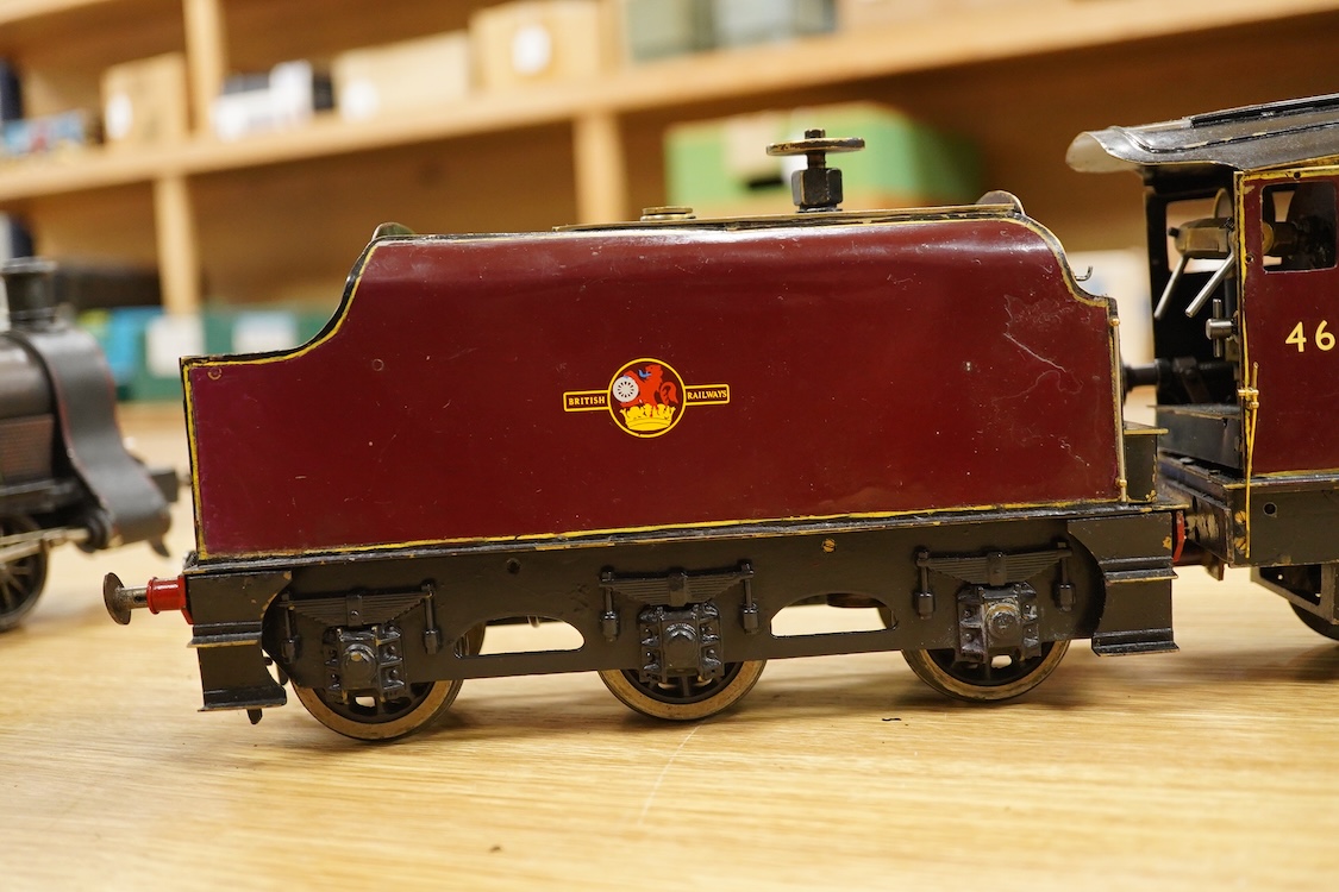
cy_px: 446
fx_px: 1674
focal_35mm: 45
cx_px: 670
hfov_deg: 43.6
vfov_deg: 29.9
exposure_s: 1/125
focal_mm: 30
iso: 2000
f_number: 3.5
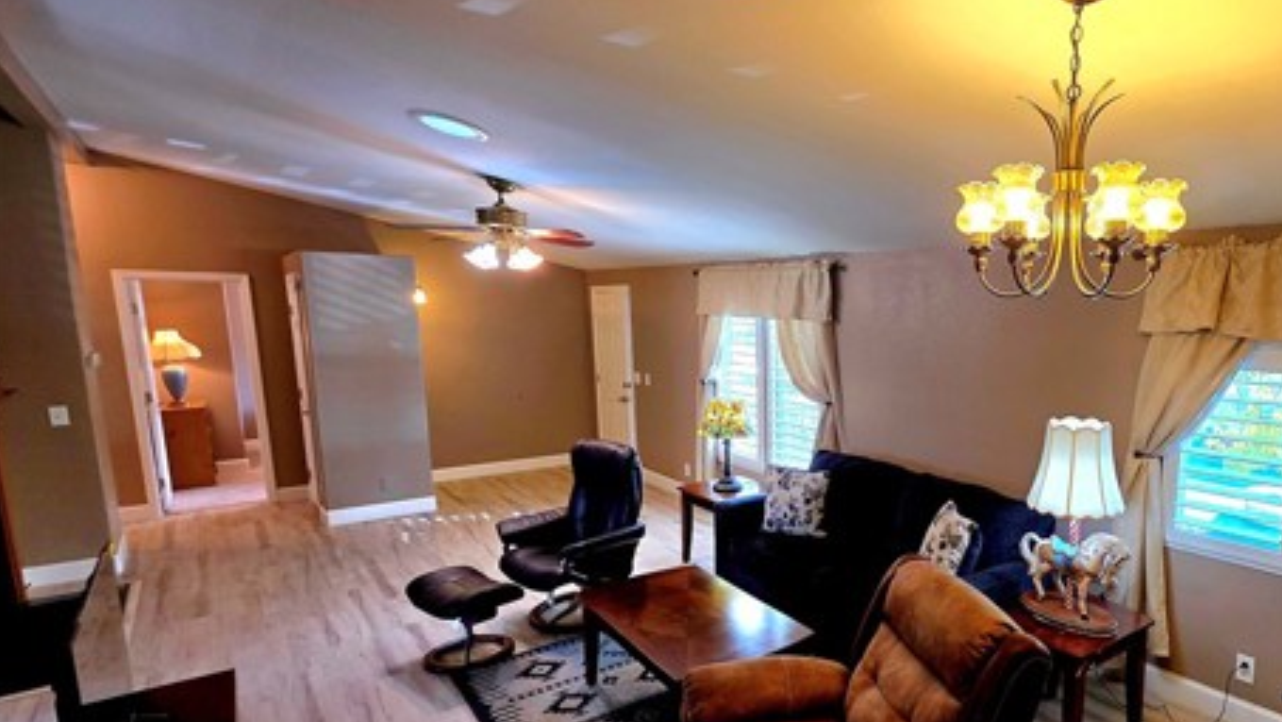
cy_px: 430
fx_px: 680
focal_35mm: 20
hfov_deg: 82.5
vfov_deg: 55.5
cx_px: 891
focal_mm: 2.2
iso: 160
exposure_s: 1/120
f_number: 1.9
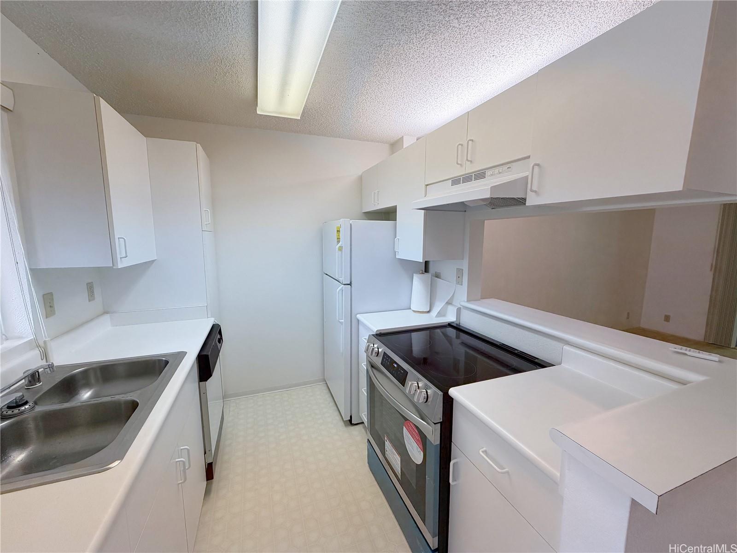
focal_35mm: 14
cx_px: 368
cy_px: 276
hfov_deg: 102.1
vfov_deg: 85.7
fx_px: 298
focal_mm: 2.22
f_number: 2.2
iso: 80
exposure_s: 1/120
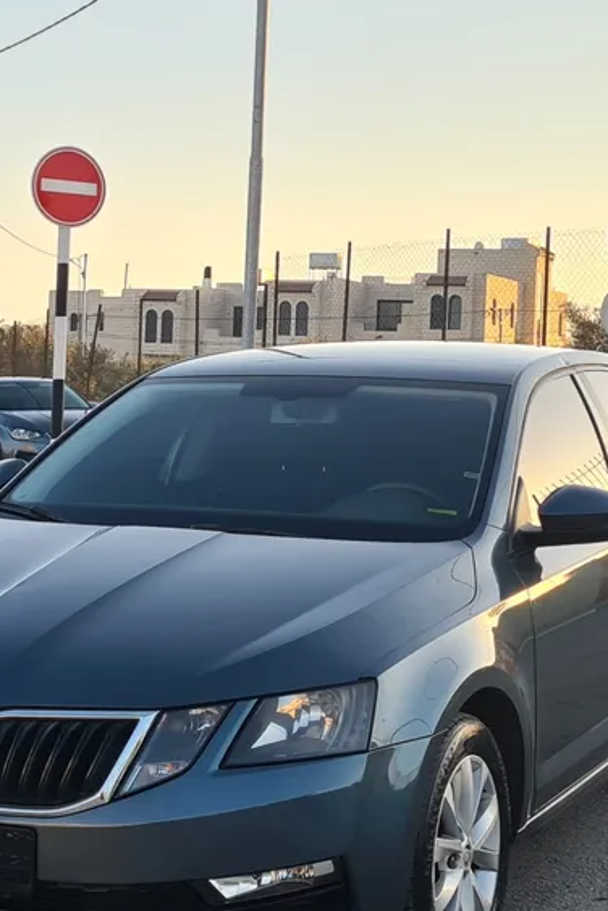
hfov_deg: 29.1
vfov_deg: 42.7
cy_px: 480
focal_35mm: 46
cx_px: 209
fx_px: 1165
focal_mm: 5.4
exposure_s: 1/500
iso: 50
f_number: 1.8
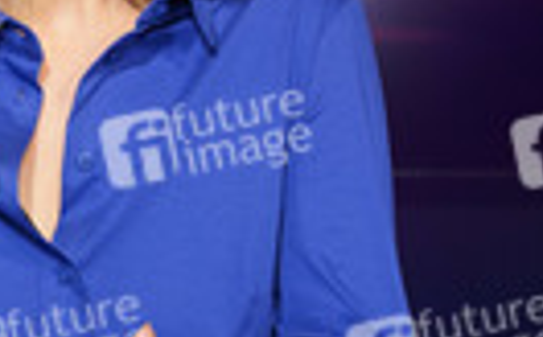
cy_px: 37
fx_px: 2216
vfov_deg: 8.7
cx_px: 97
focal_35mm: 150
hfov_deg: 13.9
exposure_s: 1/125
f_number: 5
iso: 1600
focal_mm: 43
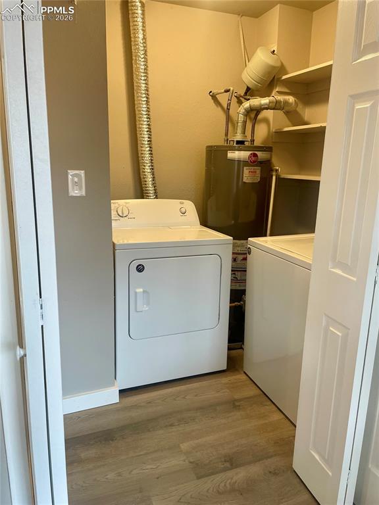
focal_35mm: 26
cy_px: 252
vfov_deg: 67.3
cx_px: 190
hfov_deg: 53.1
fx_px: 380
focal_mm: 4.2
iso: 160
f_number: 1.6
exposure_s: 1/60
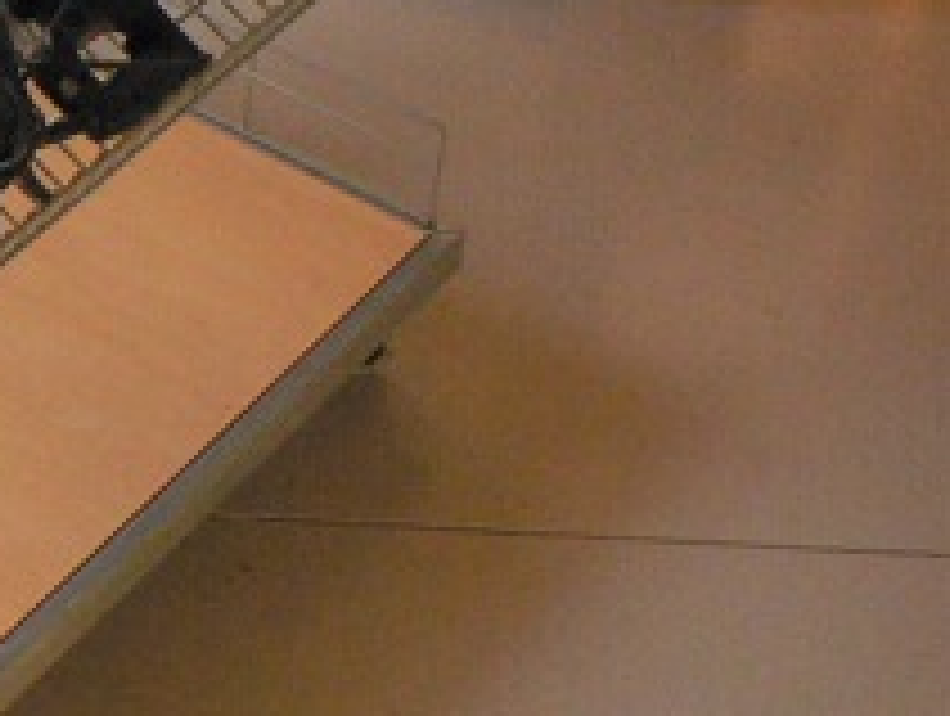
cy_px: -113
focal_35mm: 109
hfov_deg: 17.1
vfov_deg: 13.3
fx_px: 2997
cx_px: -248
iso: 400
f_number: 2.8
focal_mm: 6
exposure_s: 1/80
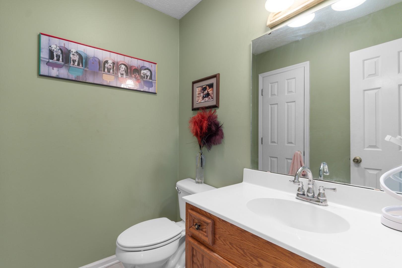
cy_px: 134
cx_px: 201
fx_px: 179
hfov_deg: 96.7
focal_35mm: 16
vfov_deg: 73.7
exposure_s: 1/3
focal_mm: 11
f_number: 4.8
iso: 100
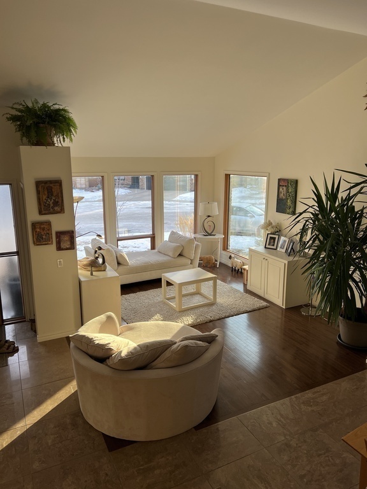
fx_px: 368
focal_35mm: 26
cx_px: 184
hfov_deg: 53.1
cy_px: 244
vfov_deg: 67.3
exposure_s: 1/120
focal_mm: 5.7
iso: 64
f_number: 1.5
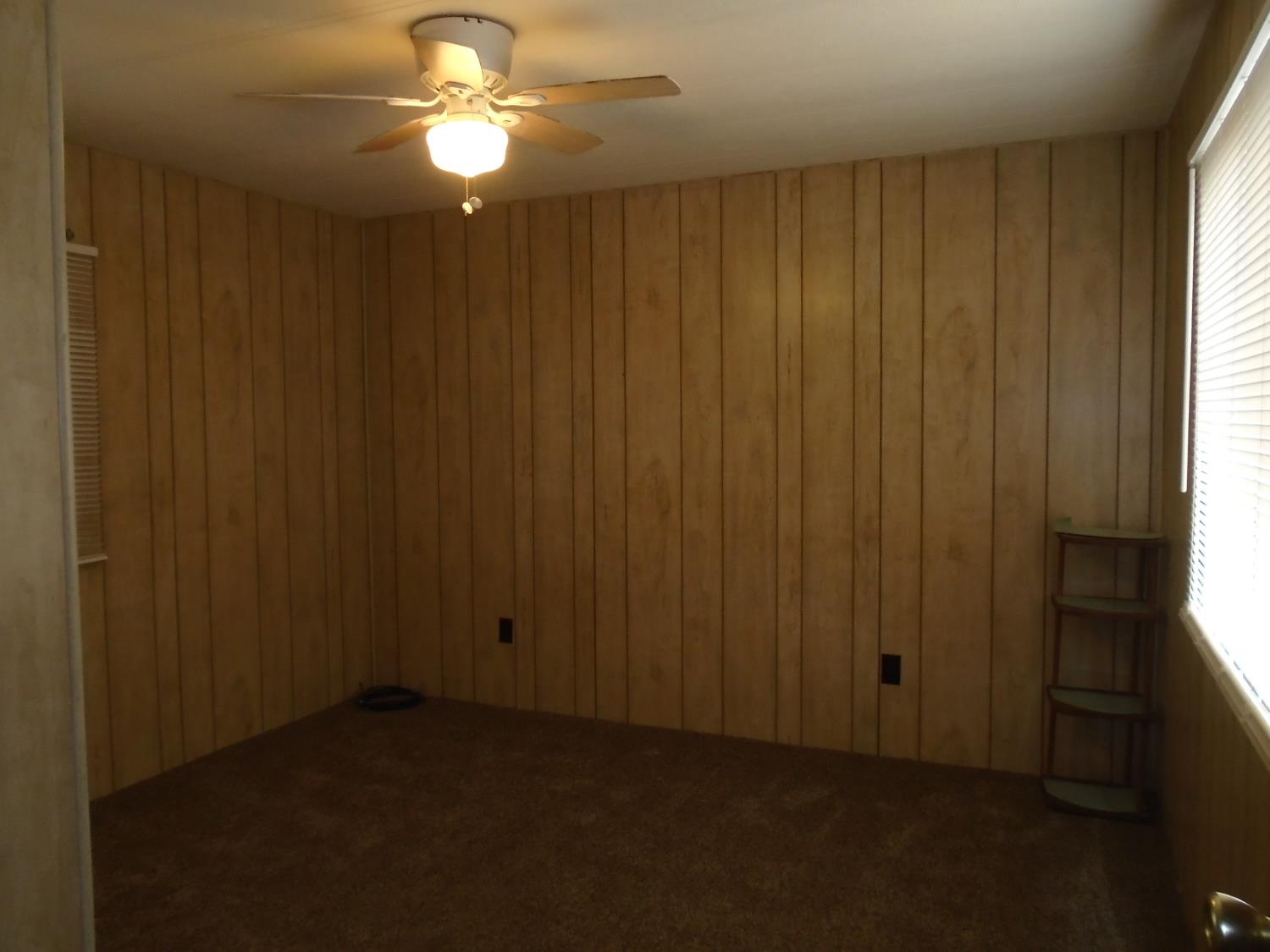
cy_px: 476
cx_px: 635
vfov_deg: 53.1
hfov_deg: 67.3
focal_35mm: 26
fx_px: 954
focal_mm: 4.6
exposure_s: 1/30
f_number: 3.2
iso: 200
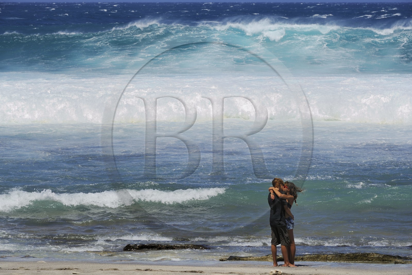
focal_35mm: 155
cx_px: 206
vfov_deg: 8.9
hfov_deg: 13.3
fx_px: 1773
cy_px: 138
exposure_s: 1/320
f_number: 13
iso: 200
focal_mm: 155
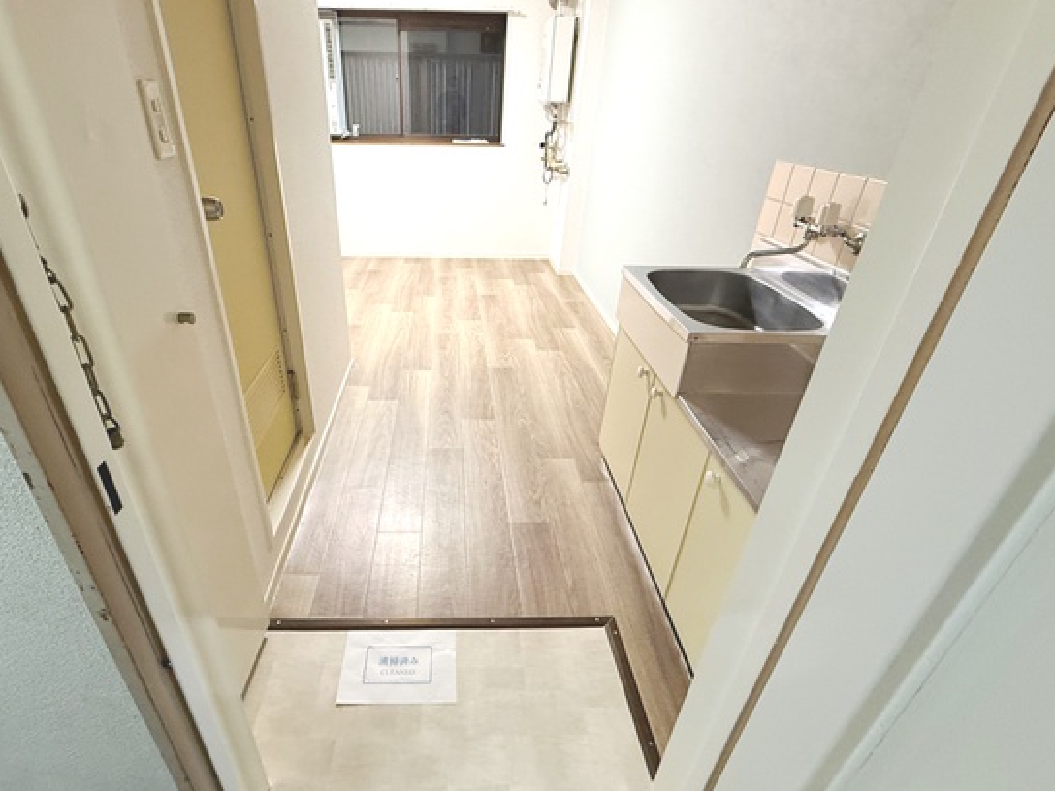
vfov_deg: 71.5
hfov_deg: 87.4
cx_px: 467
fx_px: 549
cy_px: 418
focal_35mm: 18
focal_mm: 2.22
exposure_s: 1/70
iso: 400
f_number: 2.2
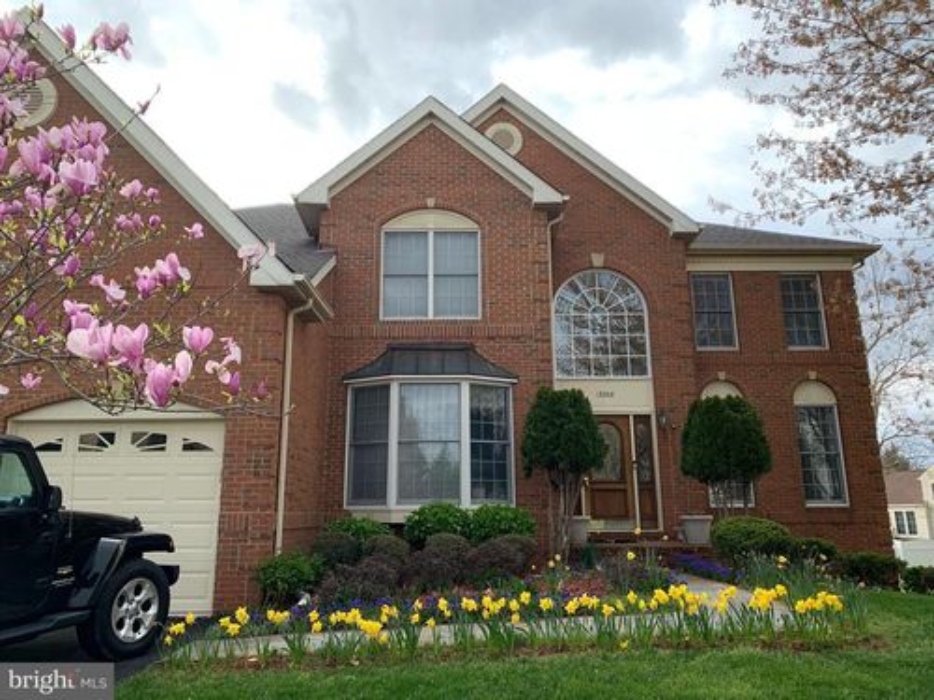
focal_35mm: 26
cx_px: 467
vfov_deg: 53.1
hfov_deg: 67.3
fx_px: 702
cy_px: 350
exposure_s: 1/121
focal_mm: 4.25
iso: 32
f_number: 1.8
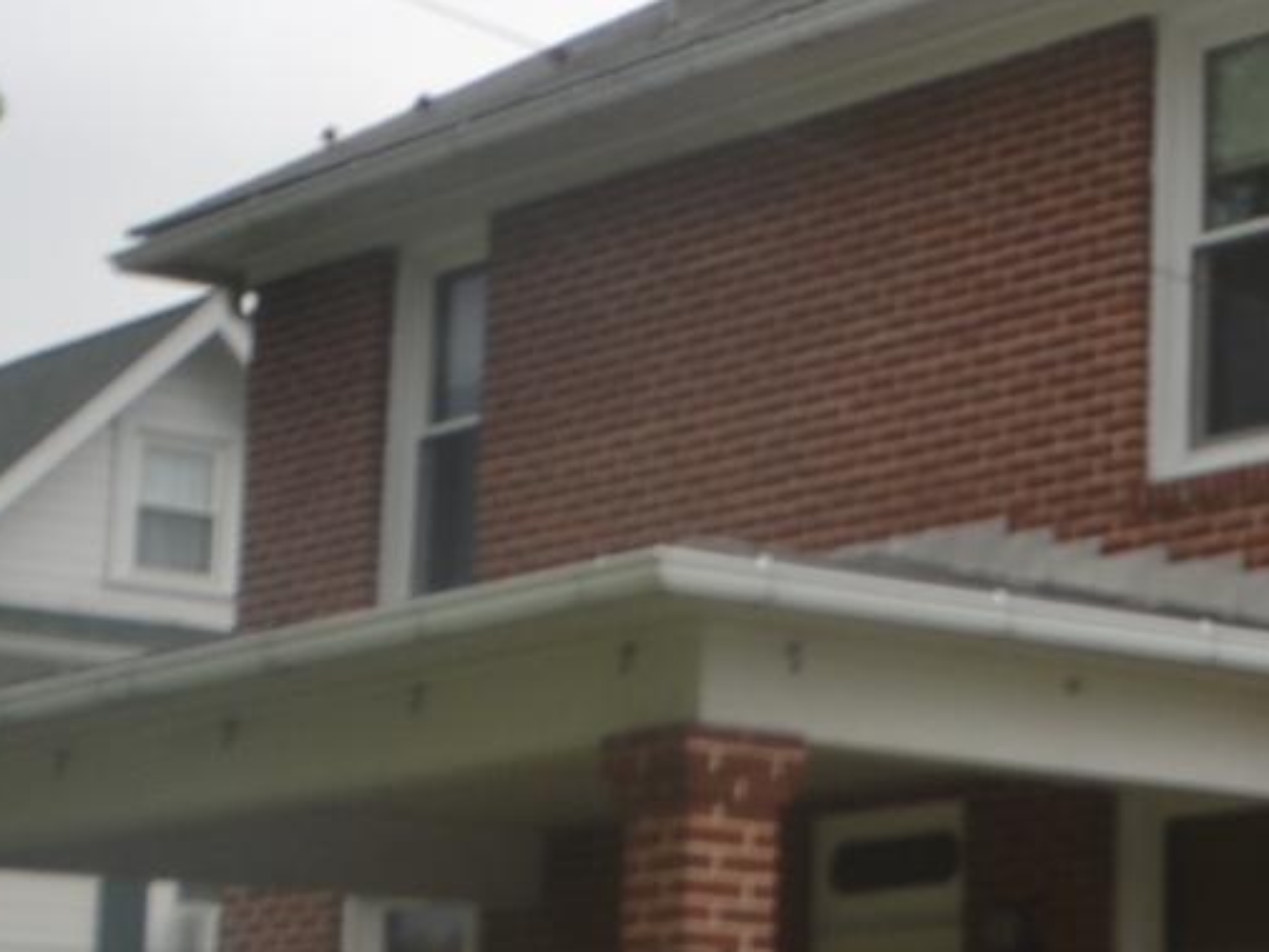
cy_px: 305
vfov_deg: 12.6
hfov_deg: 16.0
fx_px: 4290
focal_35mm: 117
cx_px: 1598
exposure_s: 1/200
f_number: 10
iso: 100
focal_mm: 20
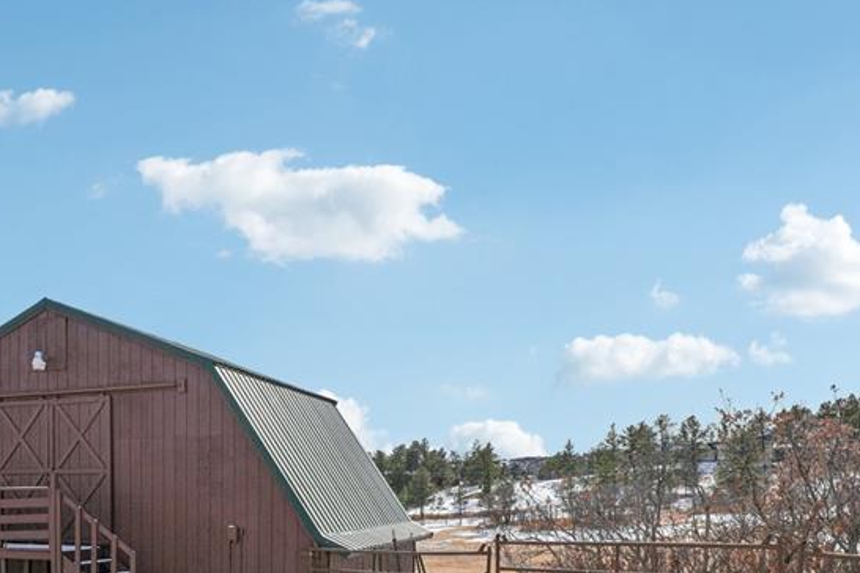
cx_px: 187
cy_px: 483
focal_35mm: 31
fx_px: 739
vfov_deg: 40.1
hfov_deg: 56.5
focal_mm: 11
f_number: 8
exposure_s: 1/1000
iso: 100
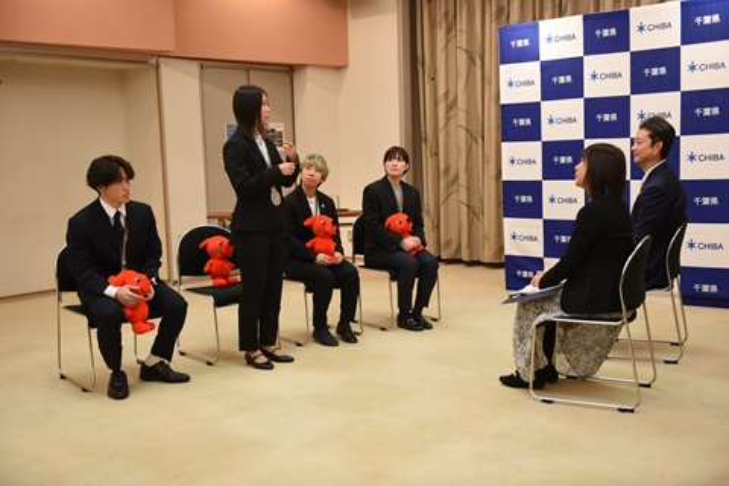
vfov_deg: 31.9
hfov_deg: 46.4
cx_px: 364
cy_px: 243
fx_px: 850
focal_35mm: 42
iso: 1250
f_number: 2.8
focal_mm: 42
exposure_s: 1/200
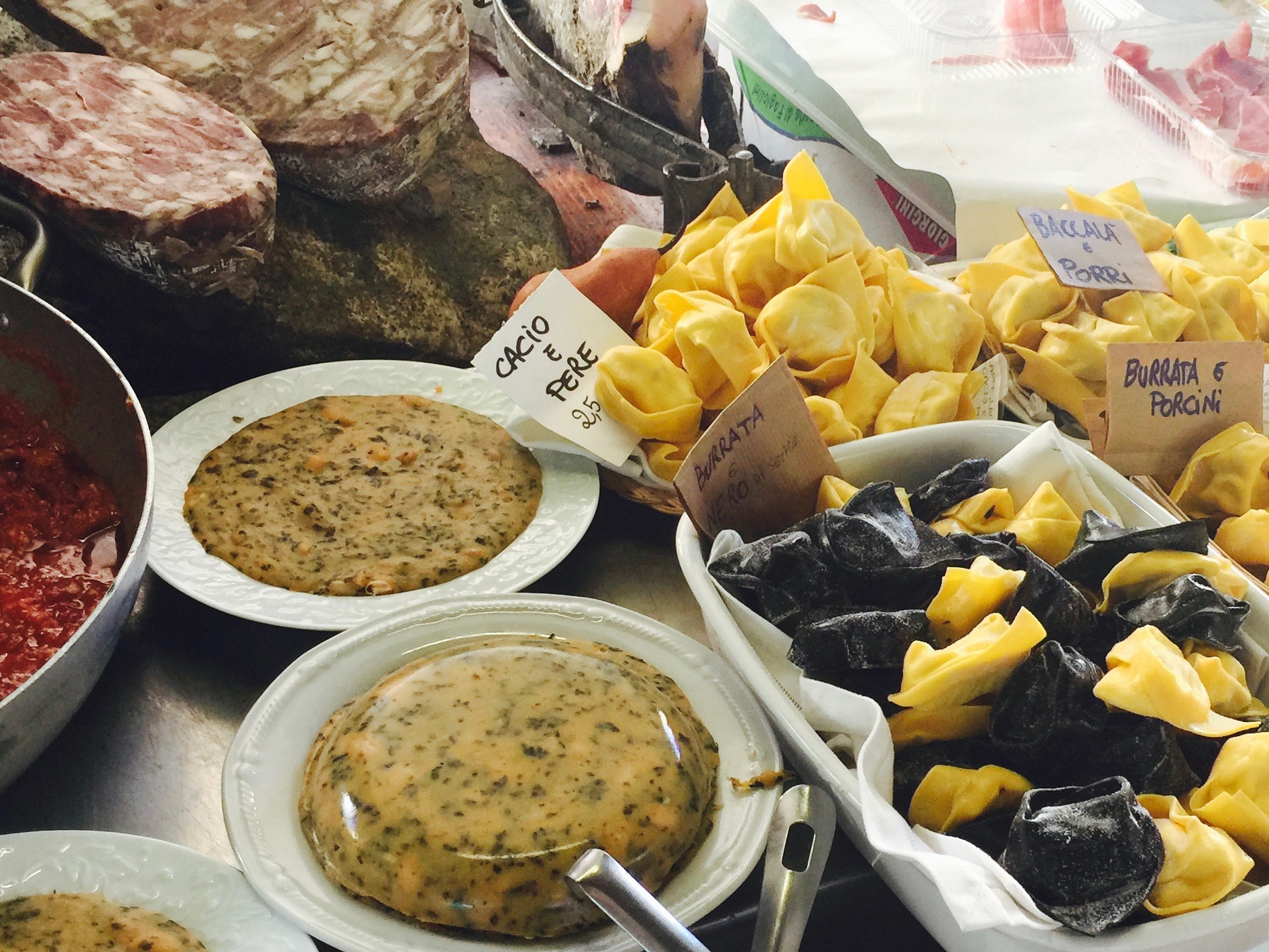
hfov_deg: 37.7
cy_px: 536
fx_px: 1833
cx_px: 851
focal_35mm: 50
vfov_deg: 29.1
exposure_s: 1/33
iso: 40
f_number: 2.2
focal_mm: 4.15
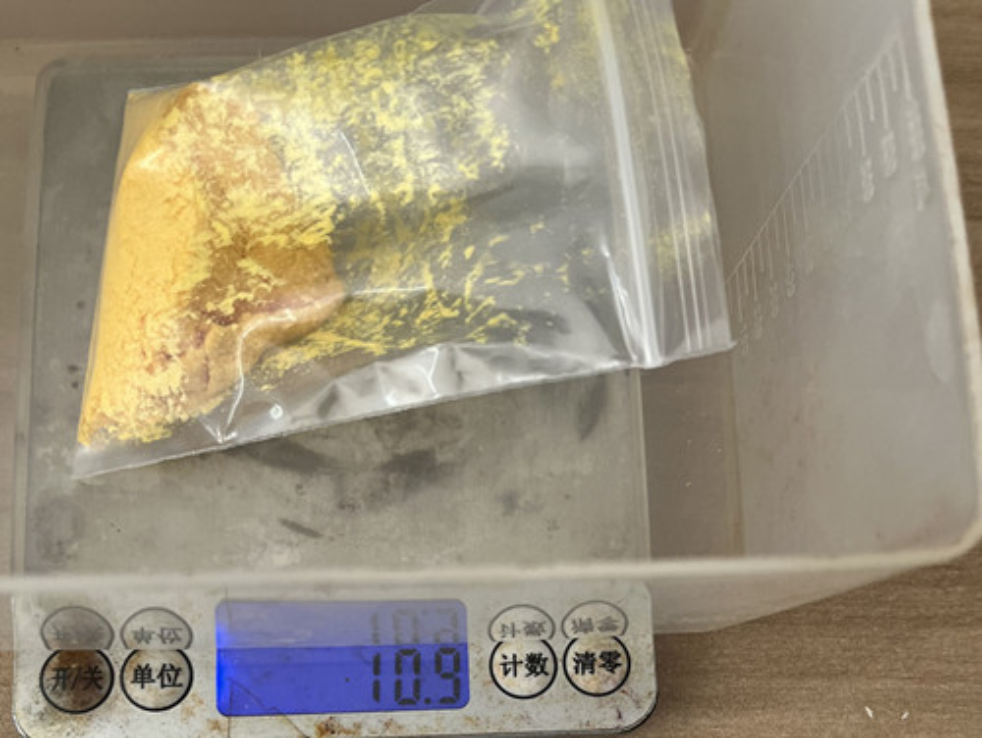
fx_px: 738
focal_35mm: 26
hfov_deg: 67.3
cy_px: 369
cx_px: 491
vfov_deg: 53.1
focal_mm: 5.1
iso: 100
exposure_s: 1/122
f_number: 1.6
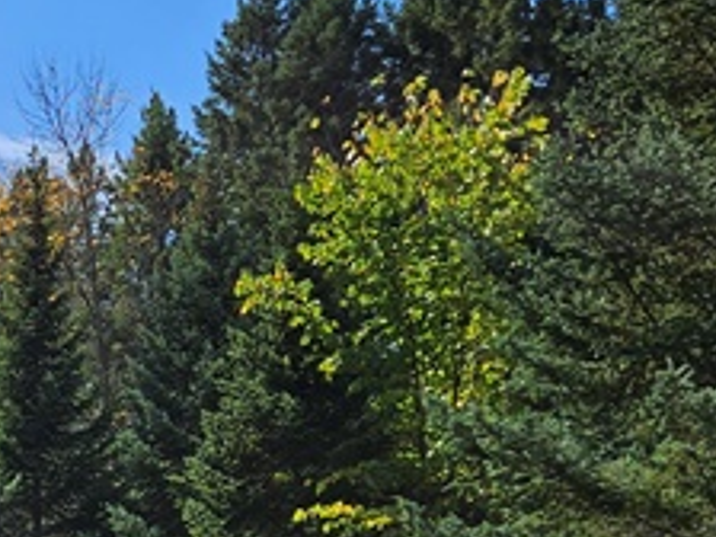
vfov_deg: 13.7
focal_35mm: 105
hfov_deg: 17.0
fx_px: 2172
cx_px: -352
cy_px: 633
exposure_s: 1/3084
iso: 25
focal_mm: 5.4
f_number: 1.8
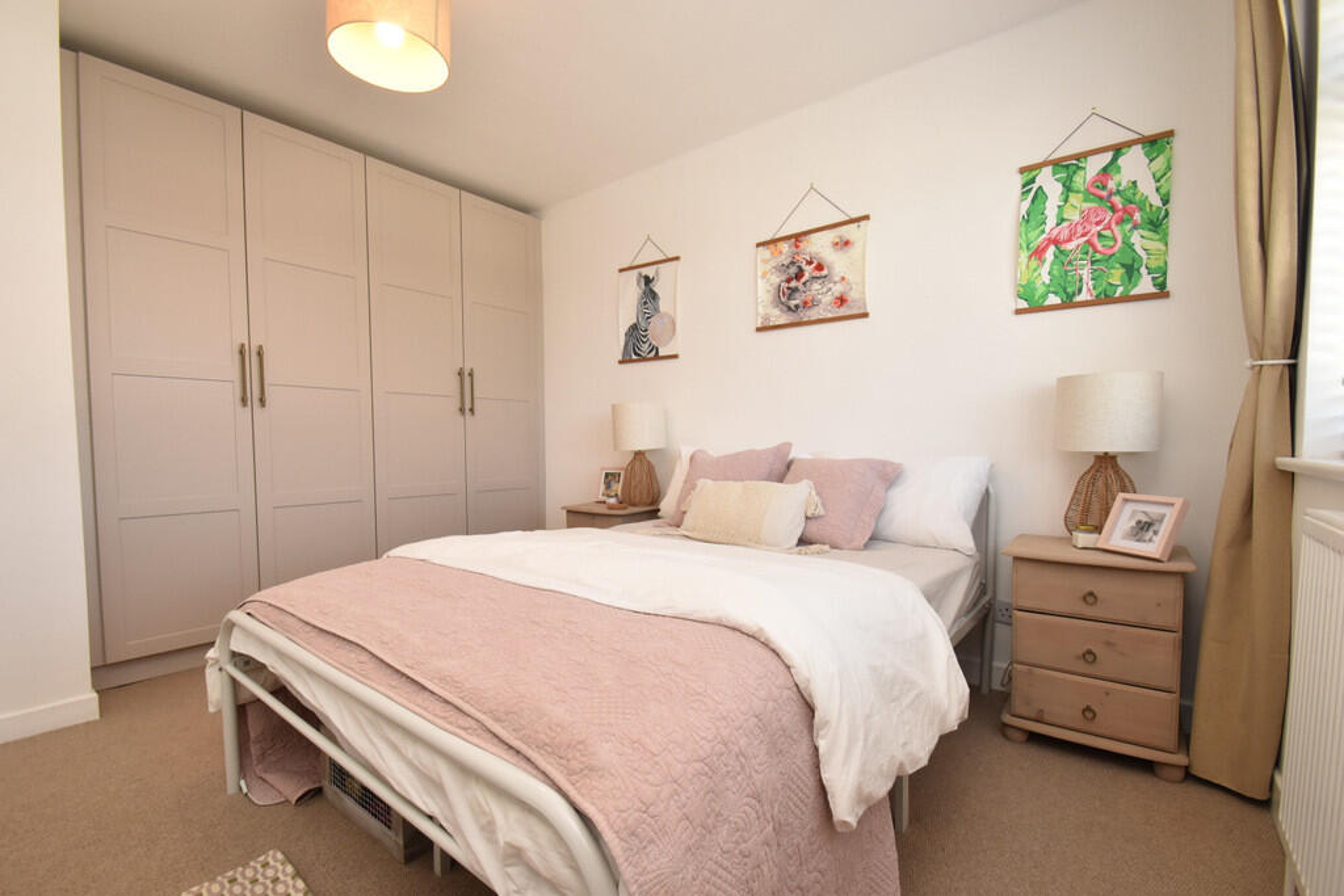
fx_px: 560
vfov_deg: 77.3
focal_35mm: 15
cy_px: 448
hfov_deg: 100.4
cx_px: 672
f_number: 8
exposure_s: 1/60
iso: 640
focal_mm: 10
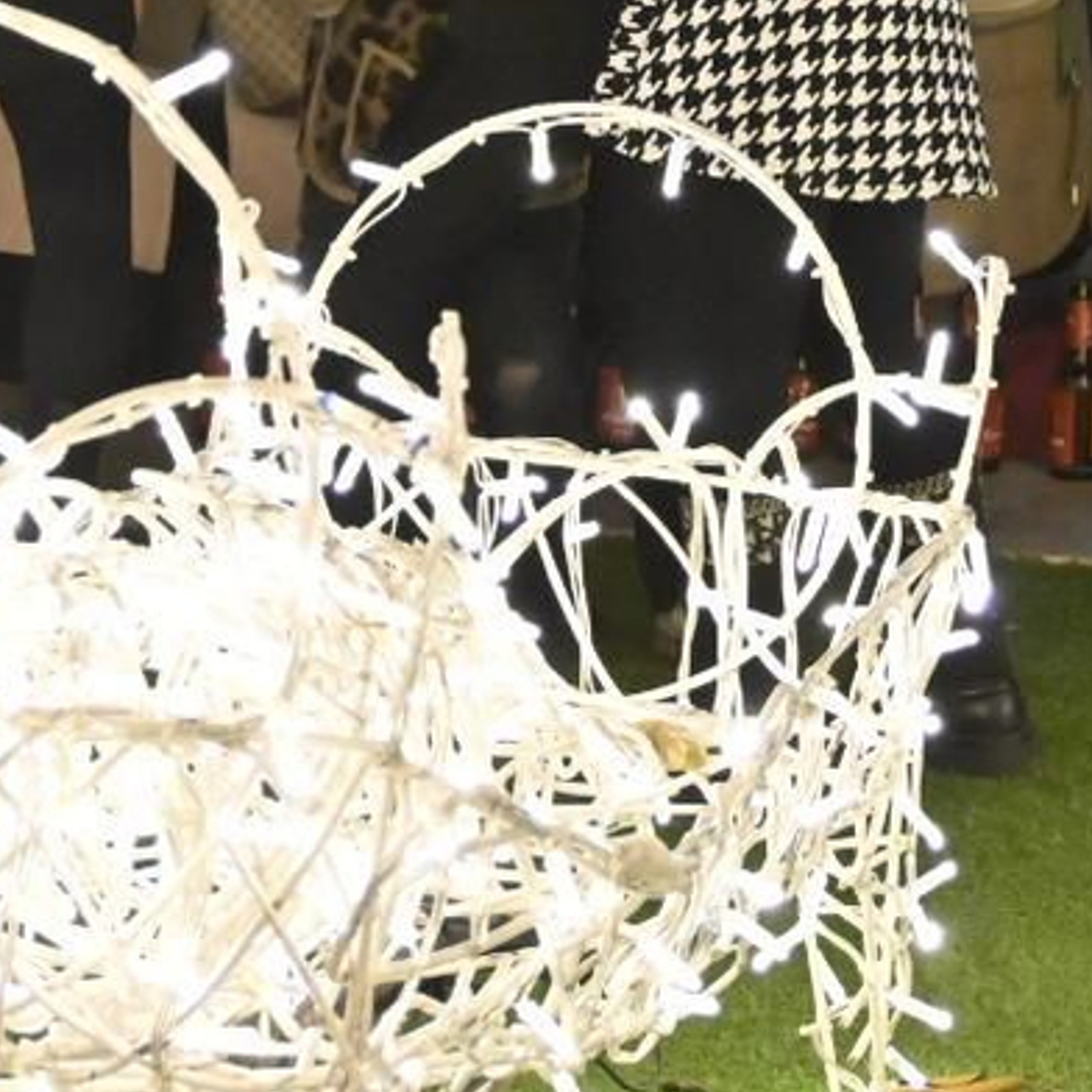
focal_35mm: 159
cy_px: -85
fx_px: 5660
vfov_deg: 10.9
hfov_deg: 11.0
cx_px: 607
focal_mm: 30.5
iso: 2500
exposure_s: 1/125
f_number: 4.8
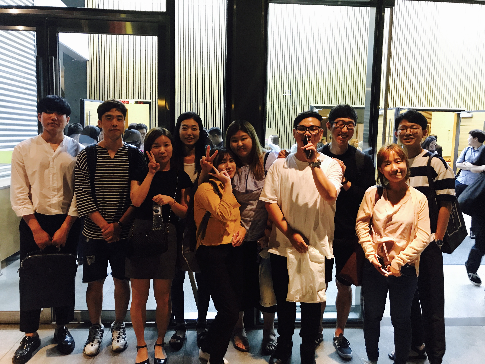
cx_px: 242
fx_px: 392
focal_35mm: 28
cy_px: 182
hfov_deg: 63.4
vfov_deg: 49.7
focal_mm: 3.99
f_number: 1.8
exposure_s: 1/9
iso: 100
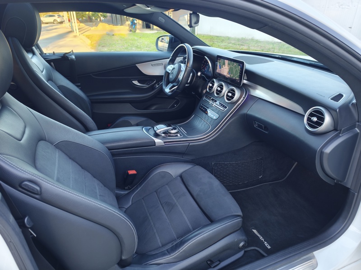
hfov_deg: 73.9
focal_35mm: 23
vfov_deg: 58.9
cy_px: 135
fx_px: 240
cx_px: 180
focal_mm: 6.45
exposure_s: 1/100
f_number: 1.62
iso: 250
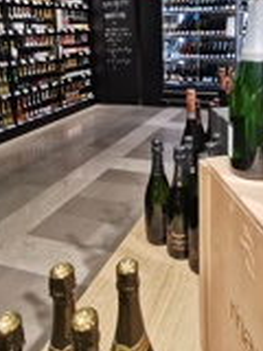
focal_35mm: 35
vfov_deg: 50.3
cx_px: 164
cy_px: 84
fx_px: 355
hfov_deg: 40.4
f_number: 2.2
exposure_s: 1/100
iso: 80
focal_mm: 2.35
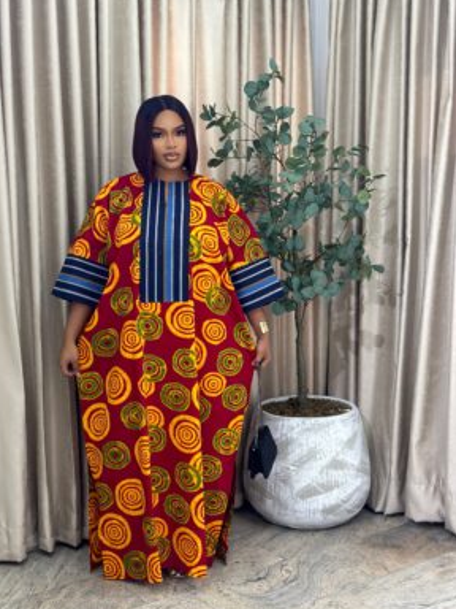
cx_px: 222
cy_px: 309
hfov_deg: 29.1
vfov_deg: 38.2
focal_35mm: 50
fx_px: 878
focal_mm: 6.86
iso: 200
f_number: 1.78
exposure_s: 1/50
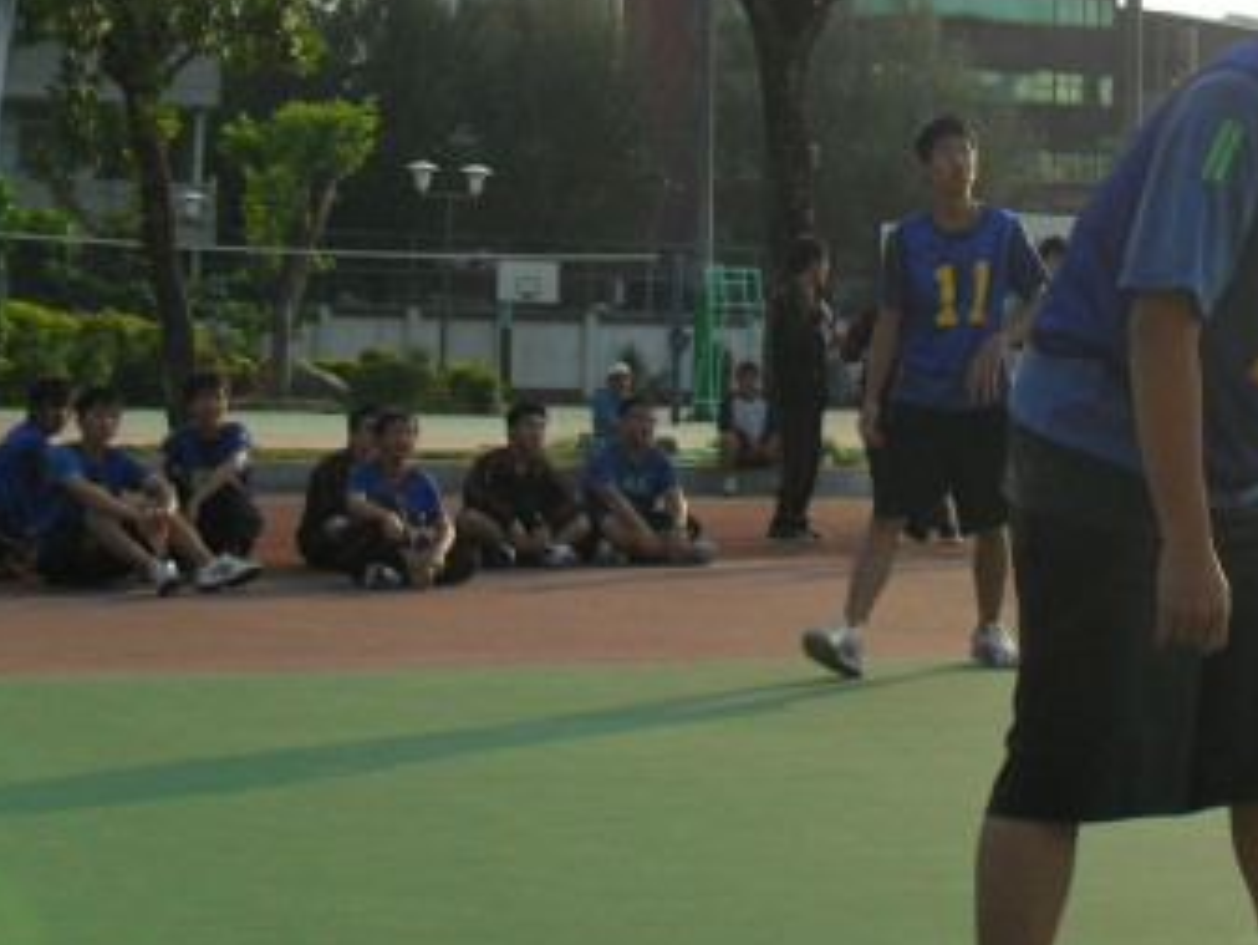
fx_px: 3454
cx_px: 1112
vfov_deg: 15.5
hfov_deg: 20.3
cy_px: 209
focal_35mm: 95
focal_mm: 8.8
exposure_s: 1/90
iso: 100
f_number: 11.1
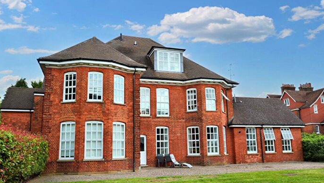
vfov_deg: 40.2
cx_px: 165
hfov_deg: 66.0
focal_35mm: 29
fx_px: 249
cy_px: 102
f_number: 11
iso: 400
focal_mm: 18
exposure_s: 1/400
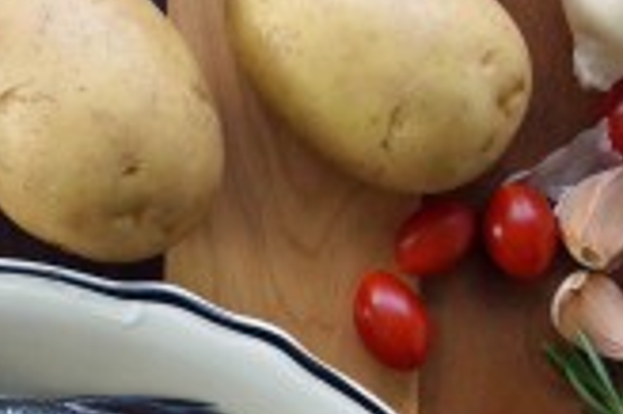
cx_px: 152
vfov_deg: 10.6
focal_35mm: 128
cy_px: 414
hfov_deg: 15.9
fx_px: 2217
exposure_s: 1/100
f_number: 5.6
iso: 1600
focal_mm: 35
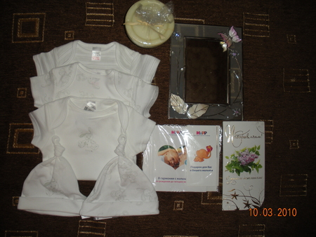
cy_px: 118
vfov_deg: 39.7
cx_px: 158
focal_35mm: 36
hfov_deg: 51.3
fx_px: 329
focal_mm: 6.3
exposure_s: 1/30
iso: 64
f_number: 3.5
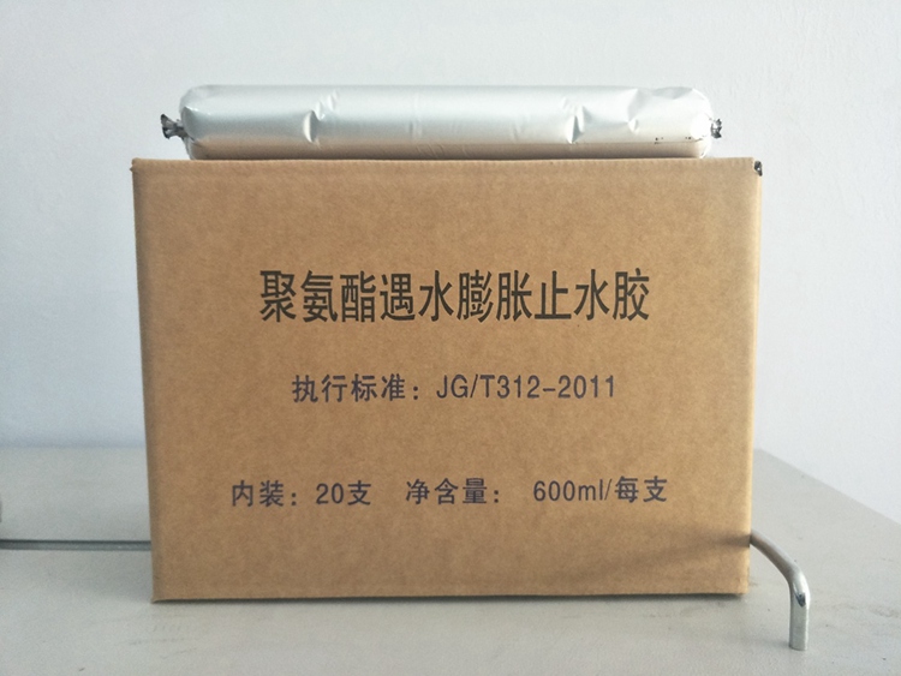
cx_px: 450
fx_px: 573
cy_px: 338
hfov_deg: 76.4
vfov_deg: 61.1
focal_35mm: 22
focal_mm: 3.79
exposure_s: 1/33
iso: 331
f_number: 1.7
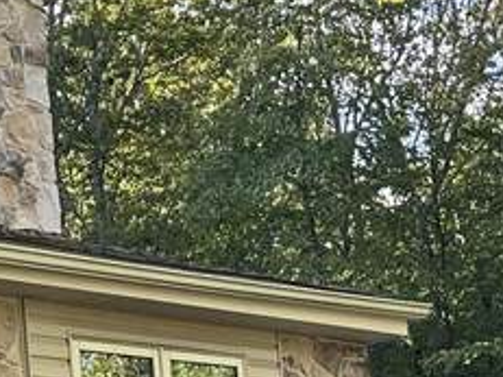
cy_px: 534
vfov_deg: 10.8
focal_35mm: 133
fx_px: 1932
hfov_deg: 14.4
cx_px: -81
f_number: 1.78
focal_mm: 6.86
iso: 80
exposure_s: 1/406
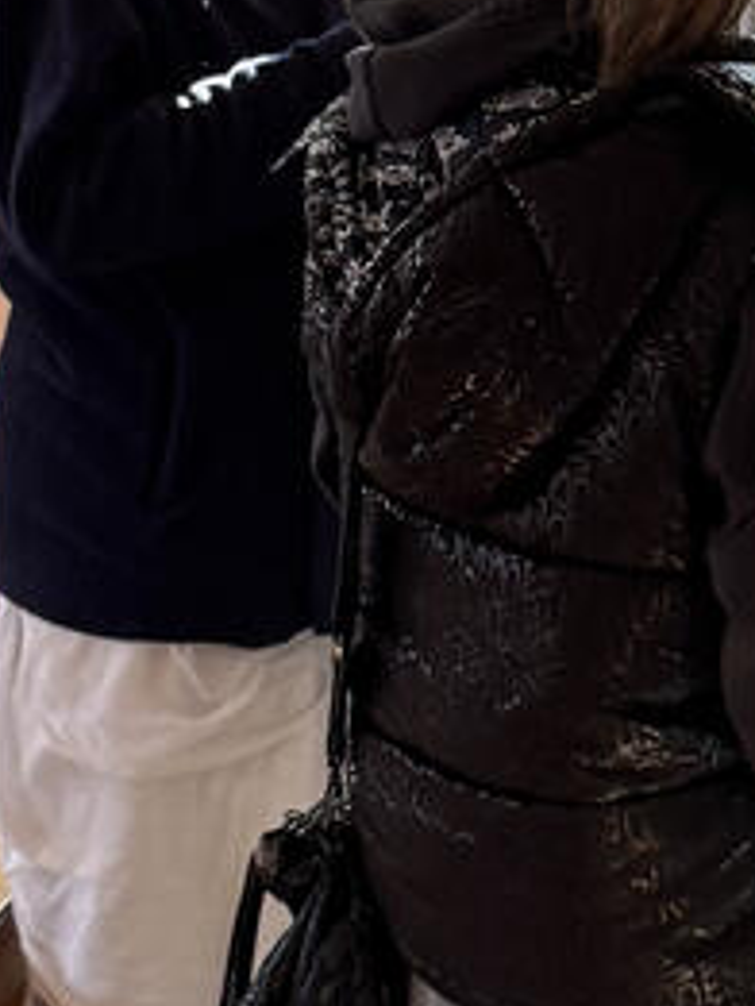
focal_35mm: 147
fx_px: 4271
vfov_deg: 13.1
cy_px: -185
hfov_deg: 9.8
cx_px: 1090
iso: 125
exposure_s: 1/121
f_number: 1.78
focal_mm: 6.76
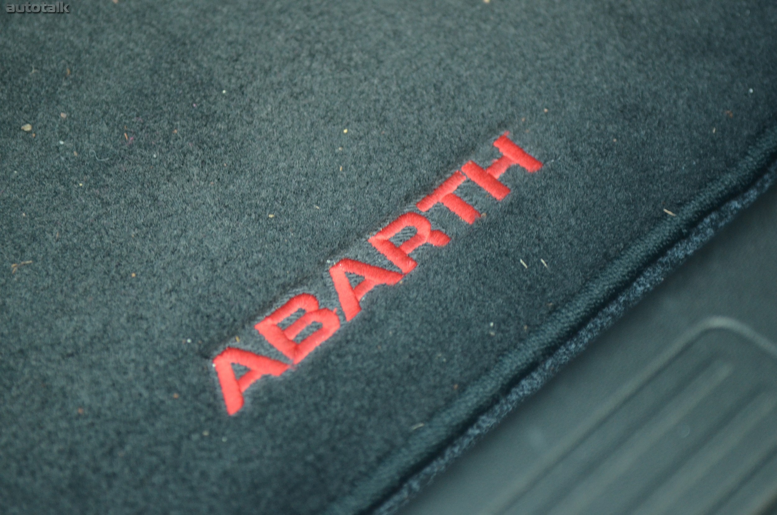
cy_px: 258
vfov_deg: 16.5
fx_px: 1777
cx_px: 388
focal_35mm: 82
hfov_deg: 24.7
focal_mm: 55
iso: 1600
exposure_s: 1/20
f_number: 2.8
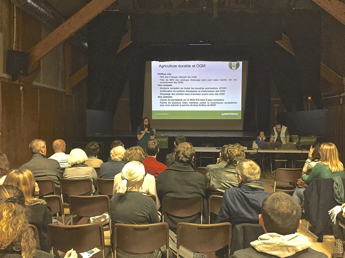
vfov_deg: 48.2
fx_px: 289
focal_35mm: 29
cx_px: 172
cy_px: 129
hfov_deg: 61.7
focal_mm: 4.15
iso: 250
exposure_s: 1/17
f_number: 2.2
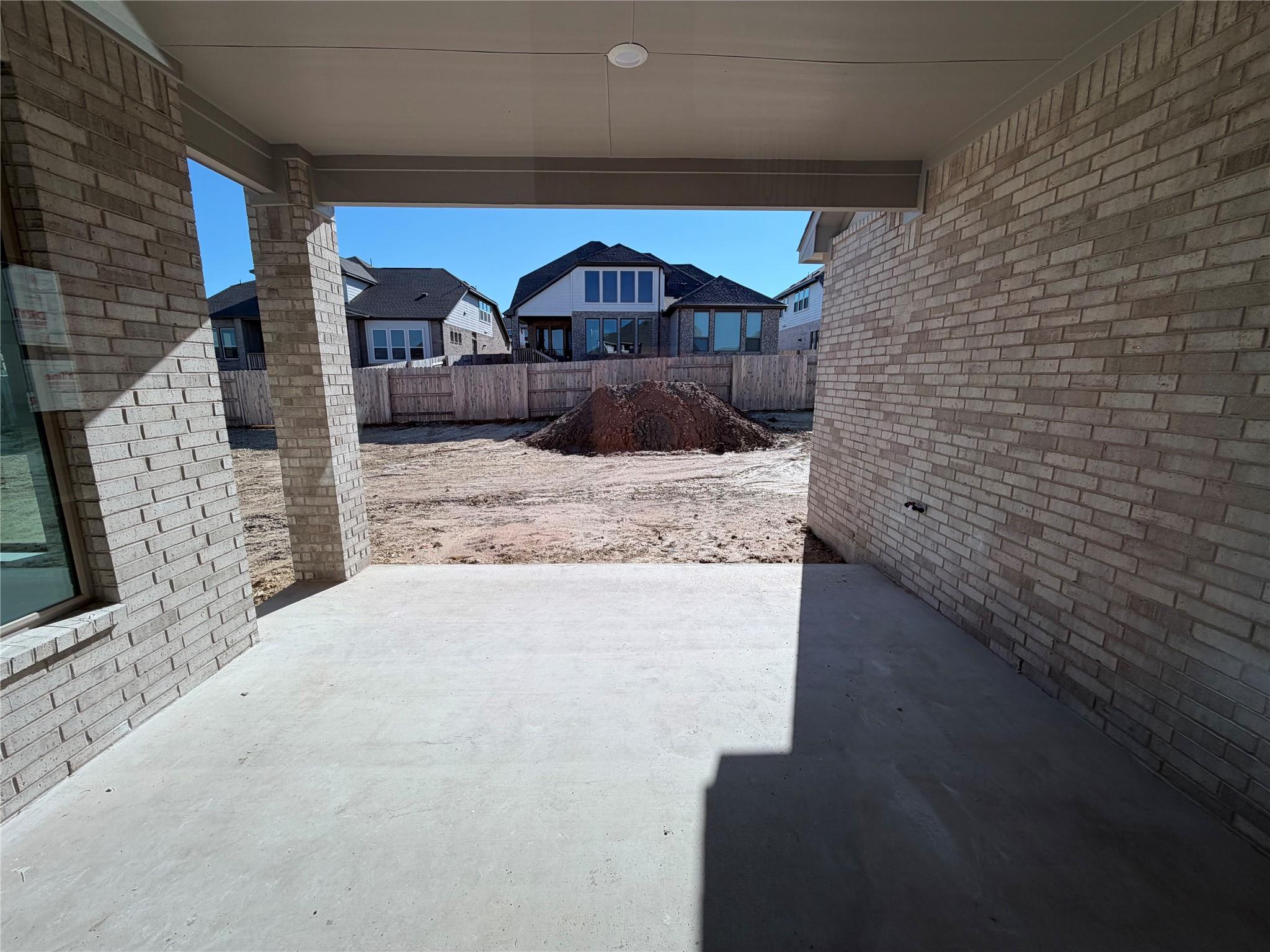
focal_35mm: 14
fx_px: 514
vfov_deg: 85.7
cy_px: 476
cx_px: 635
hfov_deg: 102.1
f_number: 2.2
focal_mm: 2.22
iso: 25
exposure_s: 1/770
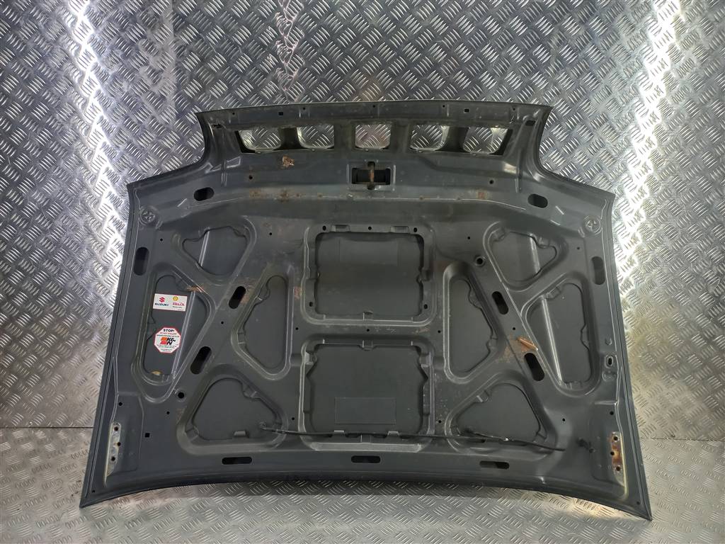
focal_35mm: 25
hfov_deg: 69.4
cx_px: 362
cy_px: 272
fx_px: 524
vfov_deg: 54.9
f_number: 1.8
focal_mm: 4.6
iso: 64
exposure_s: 1/50
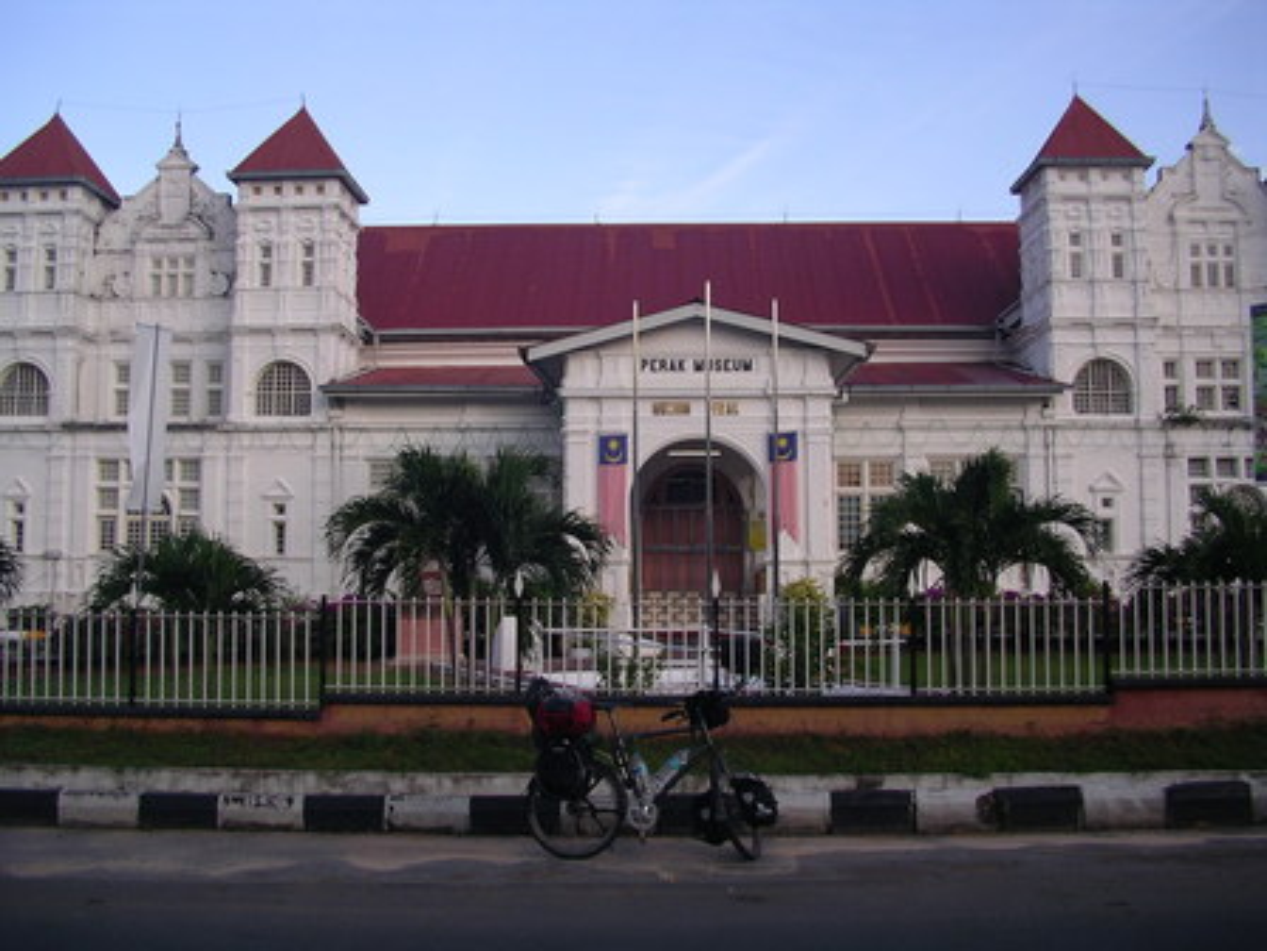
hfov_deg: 50.1
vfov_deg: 38.7
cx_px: 634
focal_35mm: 37
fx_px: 1354
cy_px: 476
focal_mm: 5.7
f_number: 2.8
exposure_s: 1/250
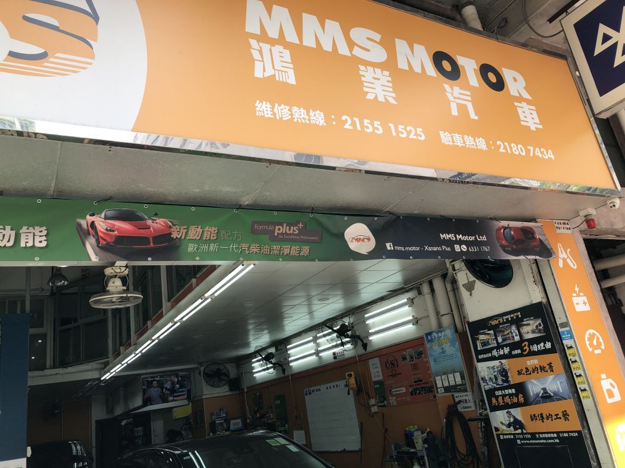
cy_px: 234
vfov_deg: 49.7
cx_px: 312
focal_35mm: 28
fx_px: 506
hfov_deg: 63.4
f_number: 1.8
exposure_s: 1/249
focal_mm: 3.99
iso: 20
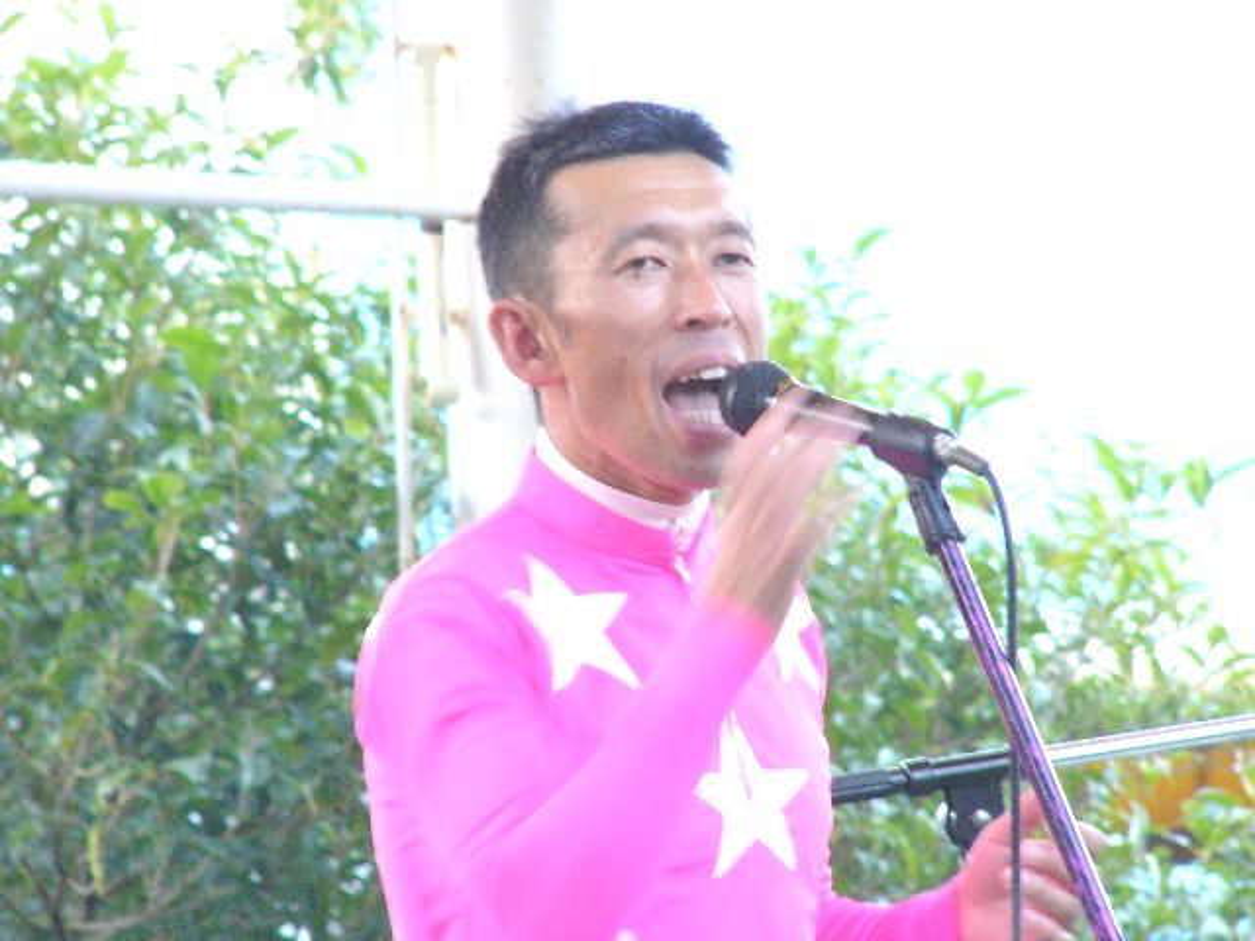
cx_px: 628
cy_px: 470
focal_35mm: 392
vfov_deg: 3.8
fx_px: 14212
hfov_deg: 5.1
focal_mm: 65.2
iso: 200
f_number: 2.8
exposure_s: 1/13
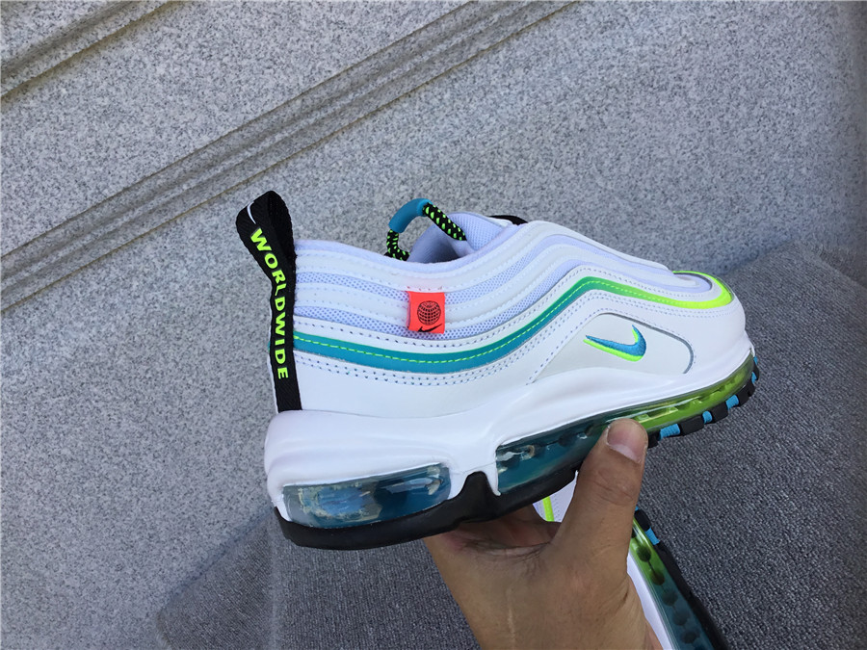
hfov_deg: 58.4
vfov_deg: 45.4
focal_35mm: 31
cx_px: 434
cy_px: 325
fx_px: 776
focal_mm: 3.3
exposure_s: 1/377
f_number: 2.4
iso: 25
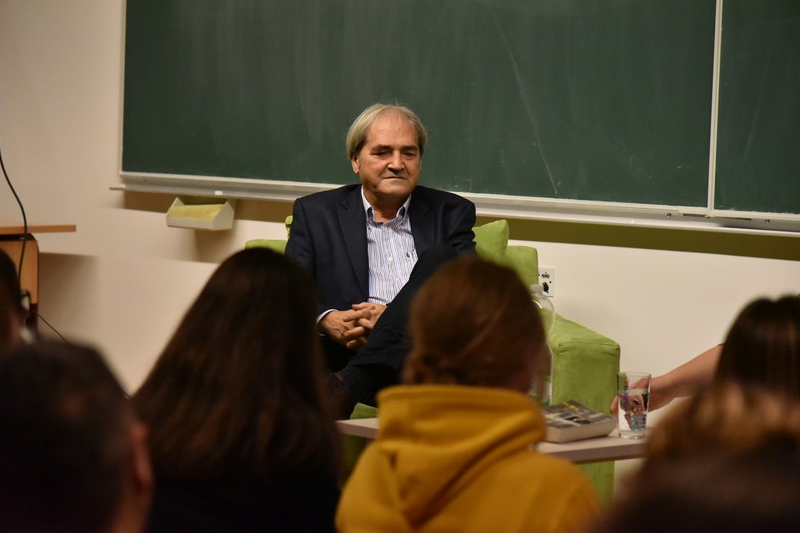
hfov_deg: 16.7
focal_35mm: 123
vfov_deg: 11.1
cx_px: 391
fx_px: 2733
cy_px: 264
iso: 10000
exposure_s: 1/2000
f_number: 4
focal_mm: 120
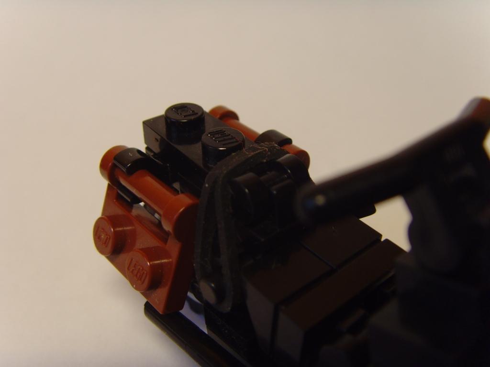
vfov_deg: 36.8
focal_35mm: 39
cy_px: 184
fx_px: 552
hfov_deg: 47.9
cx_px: 245
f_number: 3.5
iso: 120
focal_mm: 6.6
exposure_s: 1/45
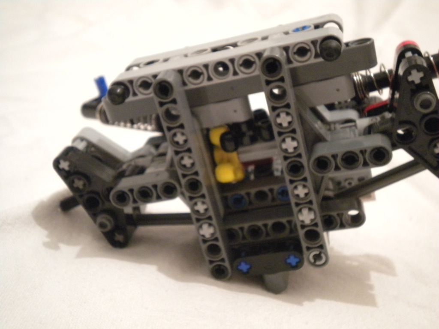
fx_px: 659
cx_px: 220
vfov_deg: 28.0
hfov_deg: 36.8
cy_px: 164
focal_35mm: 52
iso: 800
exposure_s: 1/7.1
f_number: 3.9
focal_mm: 9.3
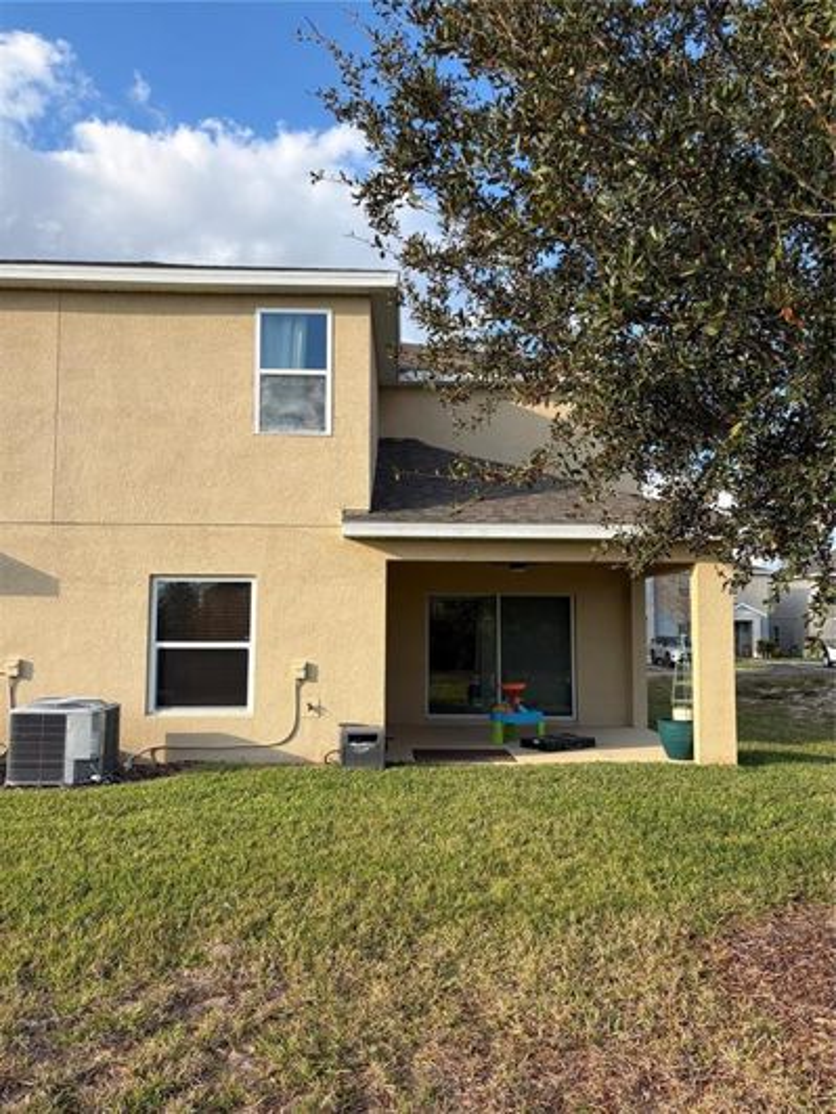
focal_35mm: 26
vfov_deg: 67.3
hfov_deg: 53.1
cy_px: 557
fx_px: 837
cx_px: 418
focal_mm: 5.96
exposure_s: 1/1451
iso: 50
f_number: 1.6
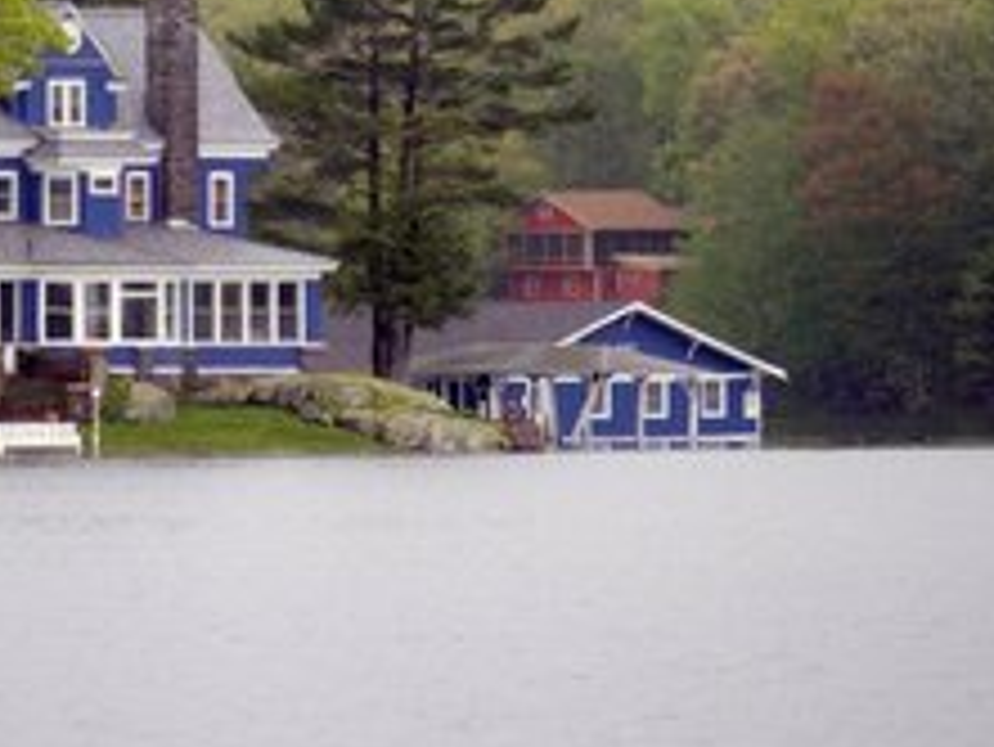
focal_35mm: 652
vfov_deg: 2.3
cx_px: 283
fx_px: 18732
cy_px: 90
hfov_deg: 3.0
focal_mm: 64.3
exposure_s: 1/400
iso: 100
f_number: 2.8
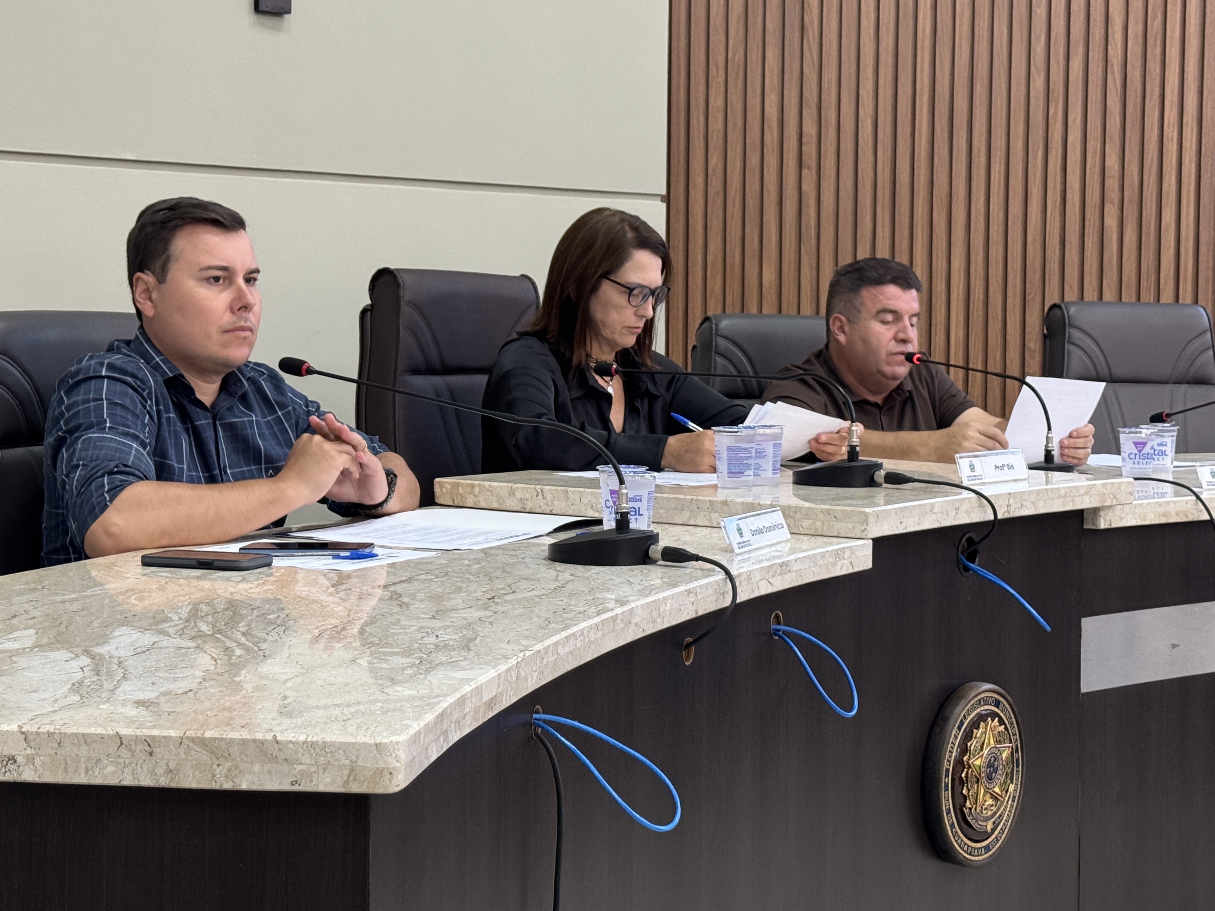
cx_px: 580
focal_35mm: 60
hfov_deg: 32.2
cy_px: 381
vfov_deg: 24.4
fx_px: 2106
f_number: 1.78
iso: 160
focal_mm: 6.76
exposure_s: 1/60
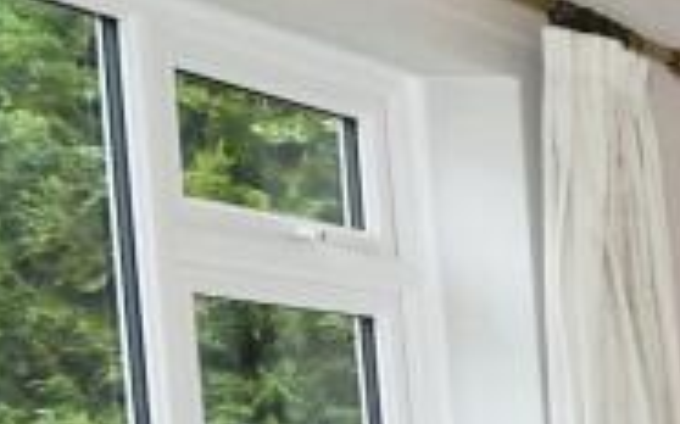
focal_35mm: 84
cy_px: 773
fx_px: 1556
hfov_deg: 13.4
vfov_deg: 13.8
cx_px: 1799
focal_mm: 10
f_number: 7.1
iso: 800
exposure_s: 1/60
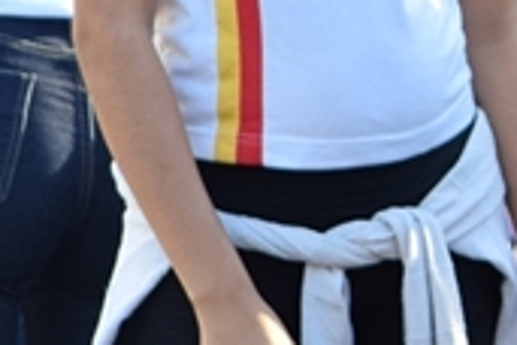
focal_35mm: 1107
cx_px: 998
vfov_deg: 1.2
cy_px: -245
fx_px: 15897
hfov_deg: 1.9
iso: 200
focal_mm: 140
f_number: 4.8
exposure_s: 1/200
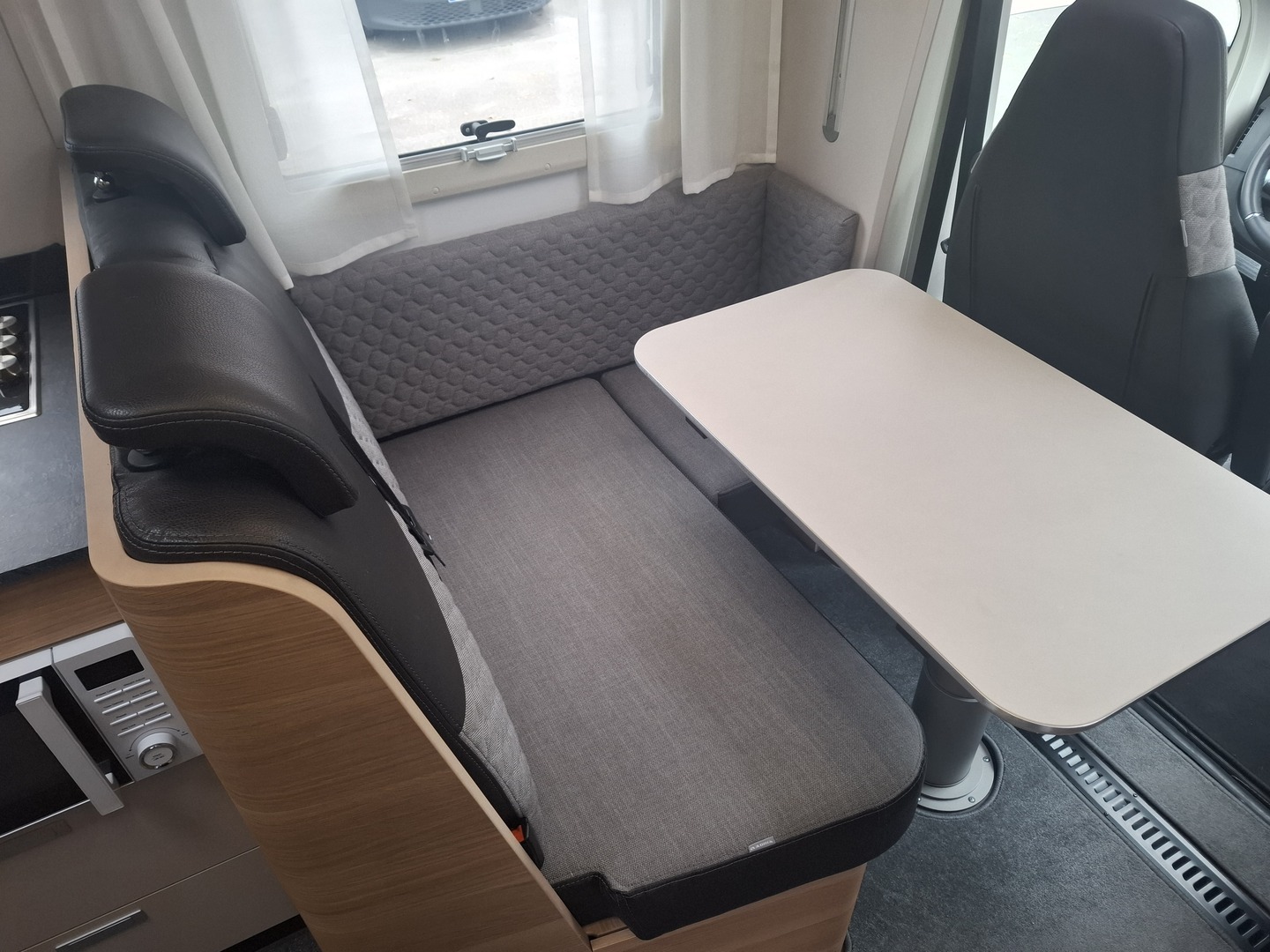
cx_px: 635
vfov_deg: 58.9
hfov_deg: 73.9
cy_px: 476
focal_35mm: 23
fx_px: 844
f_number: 1.8
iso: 125
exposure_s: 1/100
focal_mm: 5.54
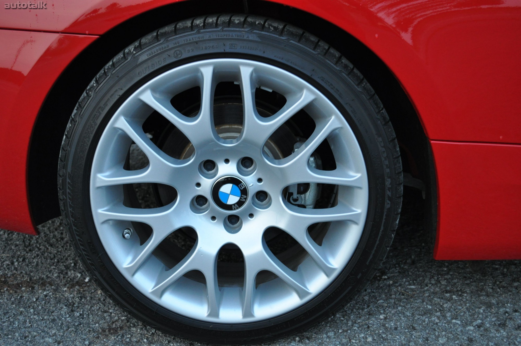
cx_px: 260
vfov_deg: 34.1
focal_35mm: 39
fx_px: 564
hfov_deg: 49.6
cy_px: 173
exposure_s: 1/30
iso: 800
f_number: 4.2
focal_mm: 26
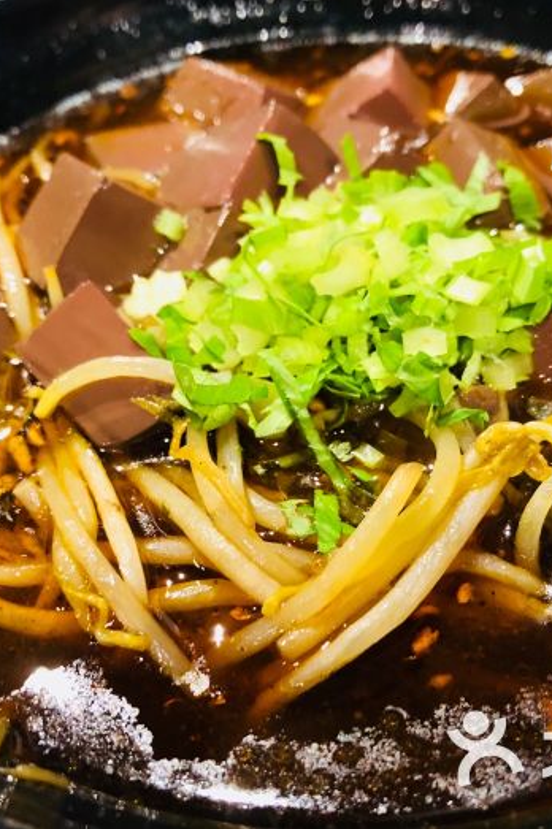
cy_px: 414
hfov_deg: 34.2
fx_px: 898
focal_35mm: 39
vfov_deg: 49.6
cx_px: 290
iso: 100
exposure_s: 1/13
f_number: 1.8
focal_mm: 4
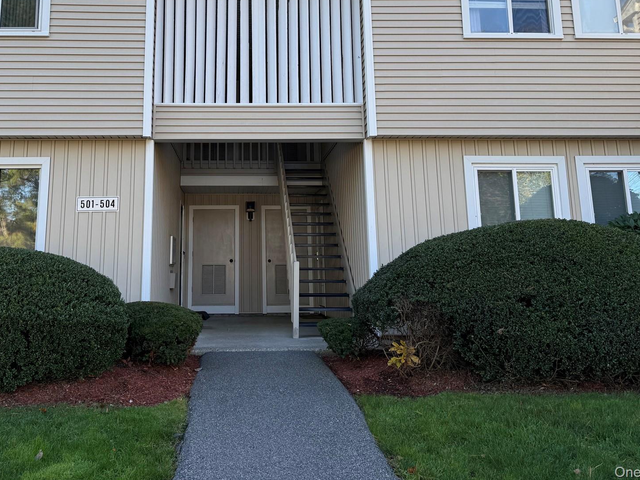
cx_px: 251
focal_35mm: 34
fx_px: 629
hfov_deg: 53.5
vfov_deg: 41.0
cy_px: 143
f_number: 1.78
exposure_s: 1/955
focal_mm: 6.76
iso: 100
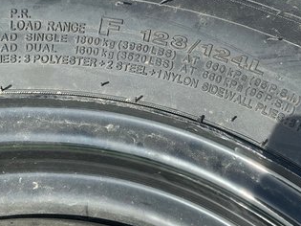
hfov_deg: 34.2
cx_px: 187
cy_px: 77
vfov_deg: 26.0
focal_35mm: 56
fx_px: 487
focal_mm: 3
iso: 25
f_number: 1.8
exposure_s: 1/978
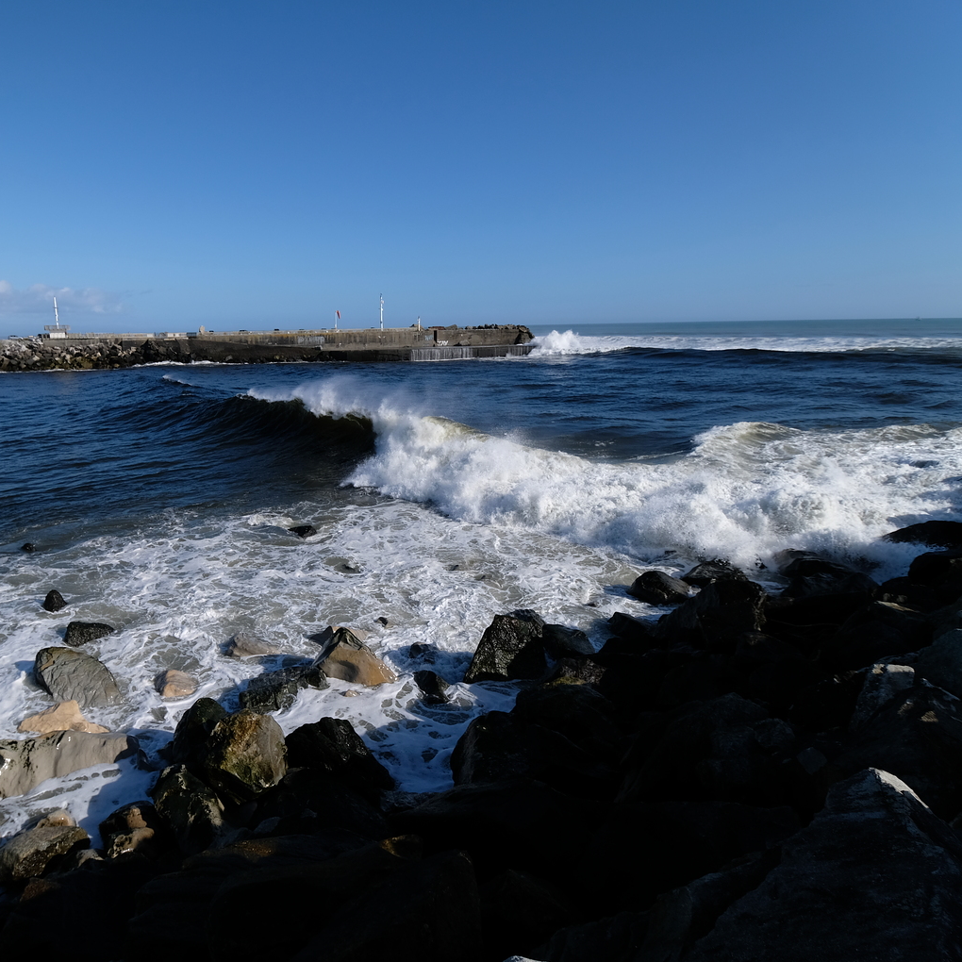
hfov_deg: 72.6
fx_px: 629
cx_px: 322
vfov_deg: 74.8
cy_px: 471
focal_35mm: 20
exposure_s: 1/900
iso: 200
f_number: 6.3
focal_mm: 10
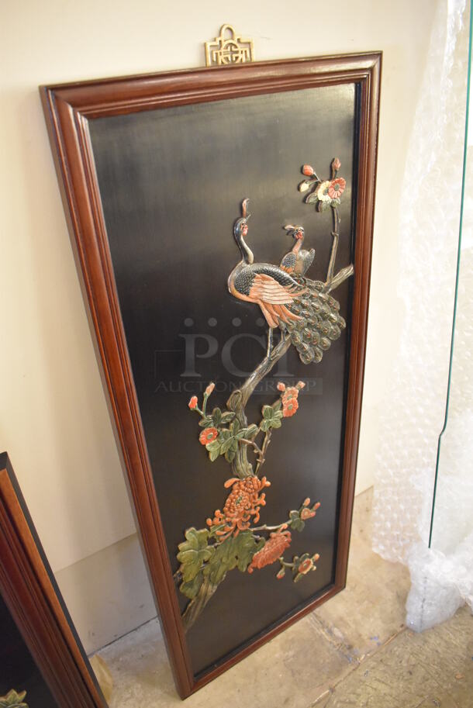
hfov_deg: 48.0
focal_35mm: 27
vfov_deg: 67.3
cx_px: 236
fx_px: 531
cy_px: 354
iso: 5000
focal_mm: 18
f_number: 3.5
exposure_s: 1/125
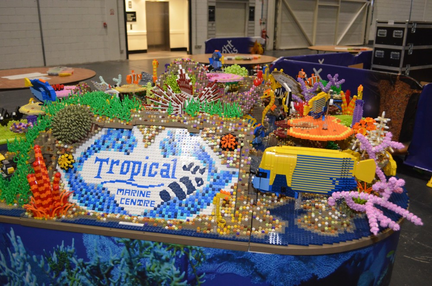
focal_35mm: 33
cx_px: 216
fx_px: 395
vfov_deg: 39.8
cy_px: 143
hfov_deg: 57.3
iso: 2000
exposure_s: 1/60
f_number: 4
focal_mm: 22
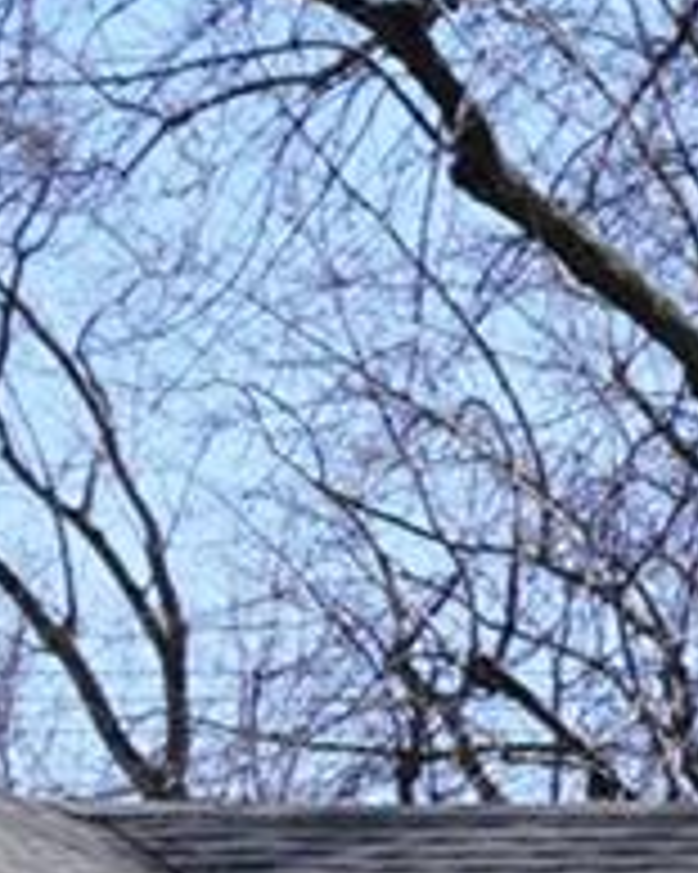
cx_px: 2616
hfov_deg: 4.6
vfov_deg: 6.2
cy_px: 866
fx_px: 8062
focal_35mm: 312
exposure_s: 1/500
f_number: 5
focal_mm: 21
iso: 100
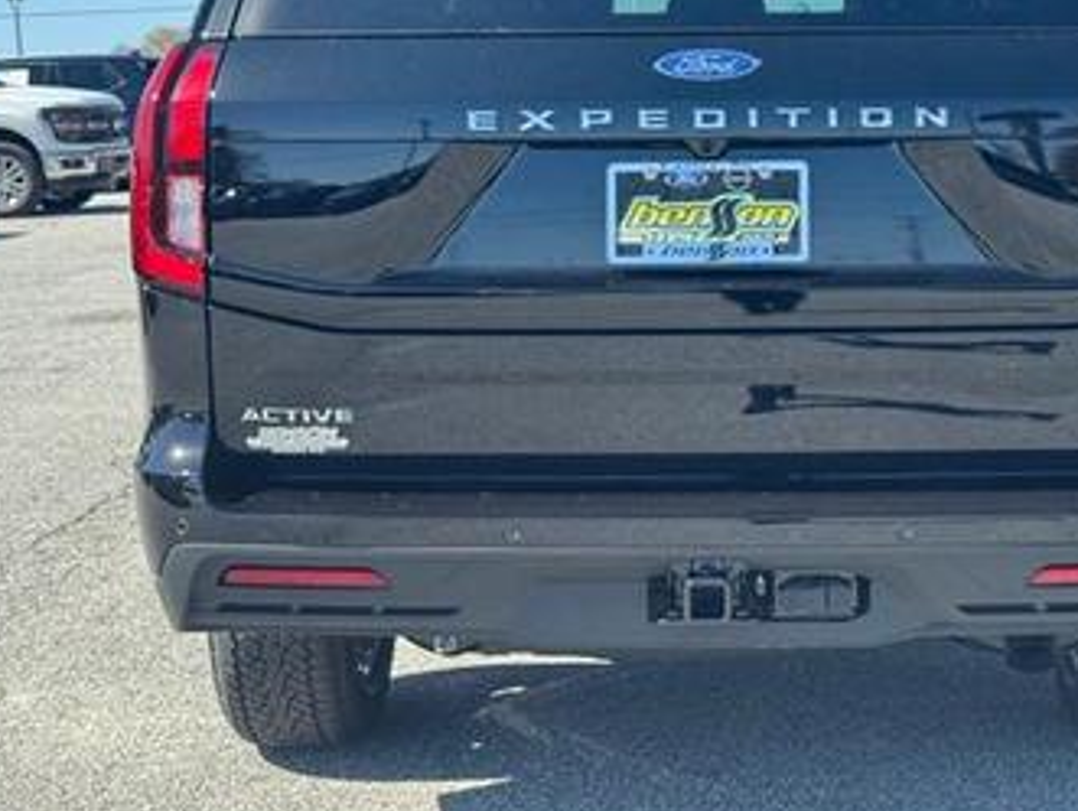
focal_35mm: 73
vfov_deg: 20.1
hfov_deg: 26.5
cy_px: 221
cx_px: 723
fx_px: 2276
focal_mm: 6.76
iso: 64
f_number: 1.78
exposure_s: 1/1263
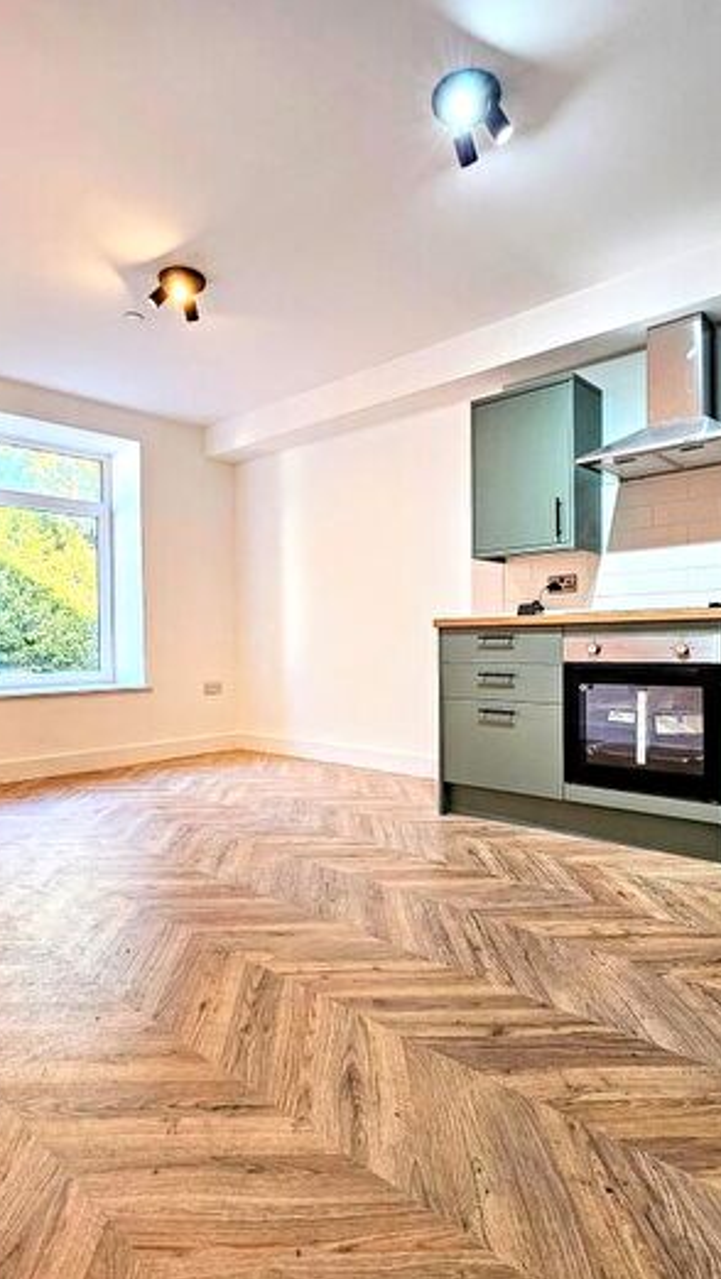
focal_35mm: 19
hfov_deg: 58.4
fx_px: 645
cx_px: 348
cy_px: 641
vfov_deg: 89.5
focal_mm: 2.2
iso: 125
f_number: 2.2
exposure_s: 1/50
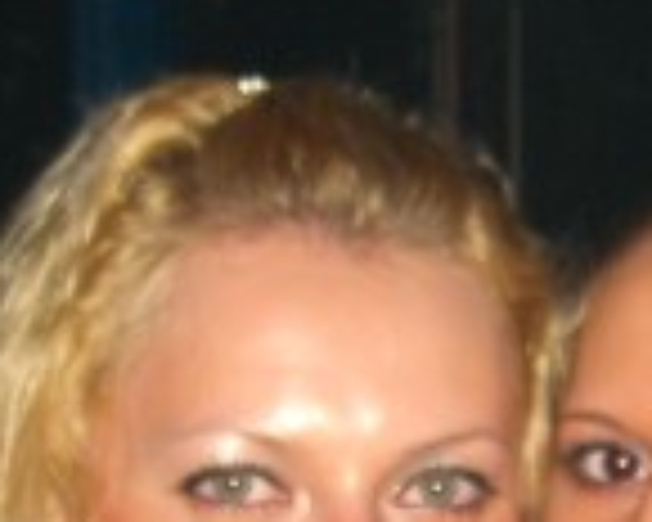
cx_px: 454
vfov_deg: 9.8
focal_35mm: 154
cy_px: 734
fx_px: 2972
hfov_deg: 12.5
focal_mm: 7.9
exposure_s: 1/60
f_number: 2.8
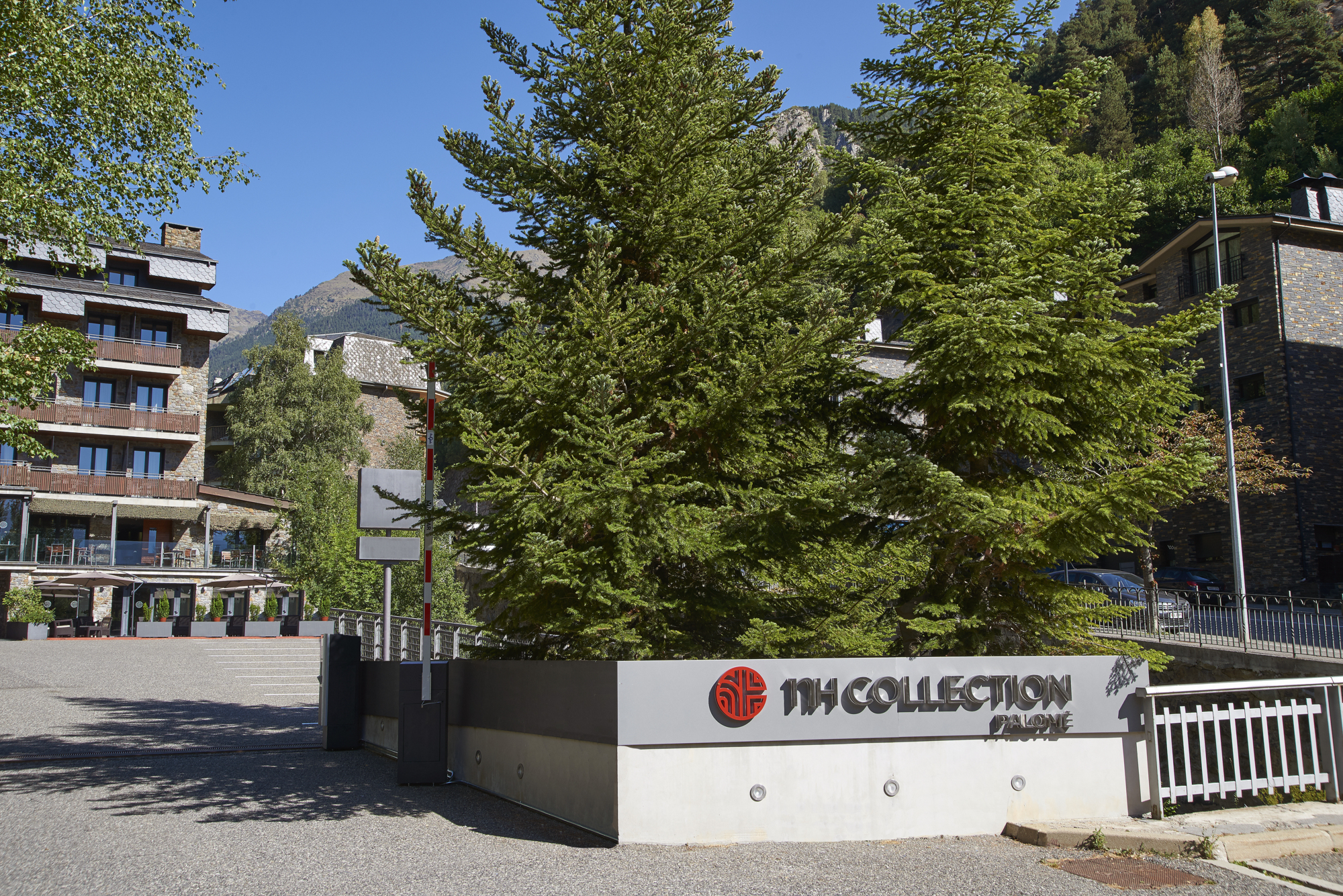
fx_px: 1306
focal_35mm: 35
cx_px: 672
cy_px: 448
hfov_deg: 54.4
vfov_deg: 37.9
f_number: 16
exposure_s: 1/60
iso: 100
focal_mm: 35
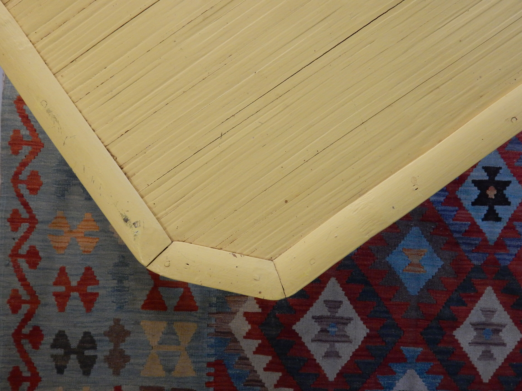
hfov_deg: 60.0
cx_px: 261
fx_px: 452
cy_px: 196
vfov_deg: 46.8
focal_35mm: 30
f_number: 4
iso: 400
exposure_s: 1/25
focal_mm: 5.4
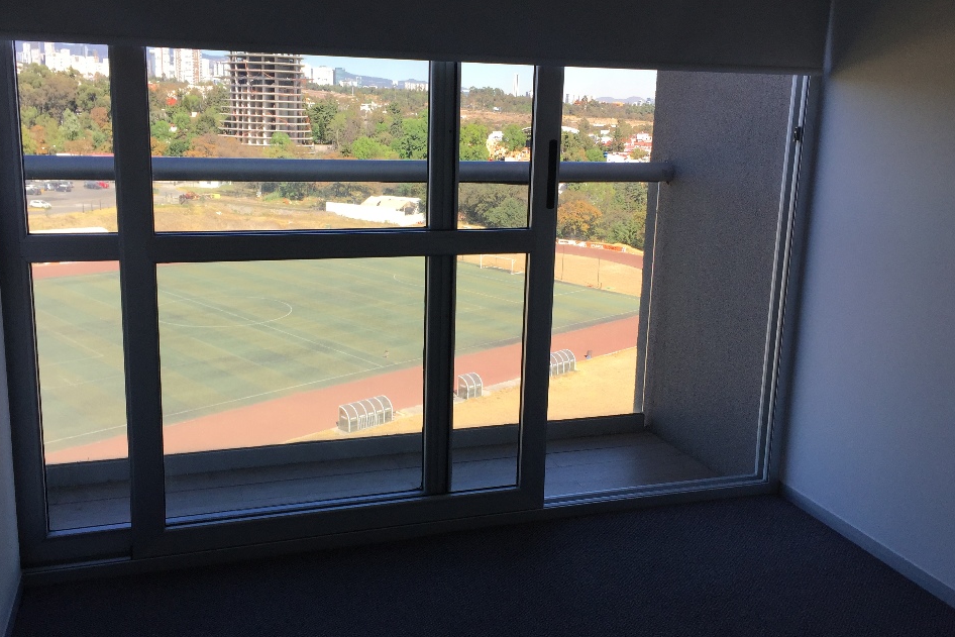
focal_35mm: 34
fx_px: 902
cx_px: 468
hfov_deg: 55.8
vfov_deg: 38.9
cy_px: 299
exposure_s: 1/638
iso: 32
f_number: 2.2
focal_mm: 4.15
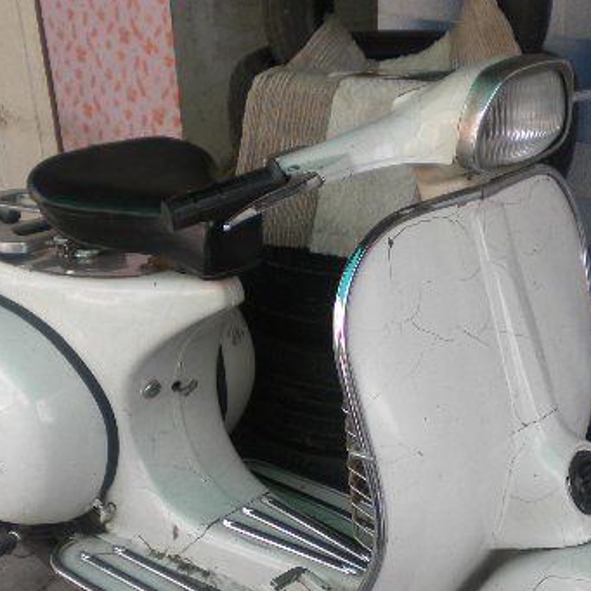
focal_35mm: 58
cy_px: 376
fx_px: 1120
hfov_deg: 29.5
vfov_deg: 29.4
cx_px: 326
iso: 80
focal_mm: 6.3
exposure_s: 1/194
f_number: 3.1
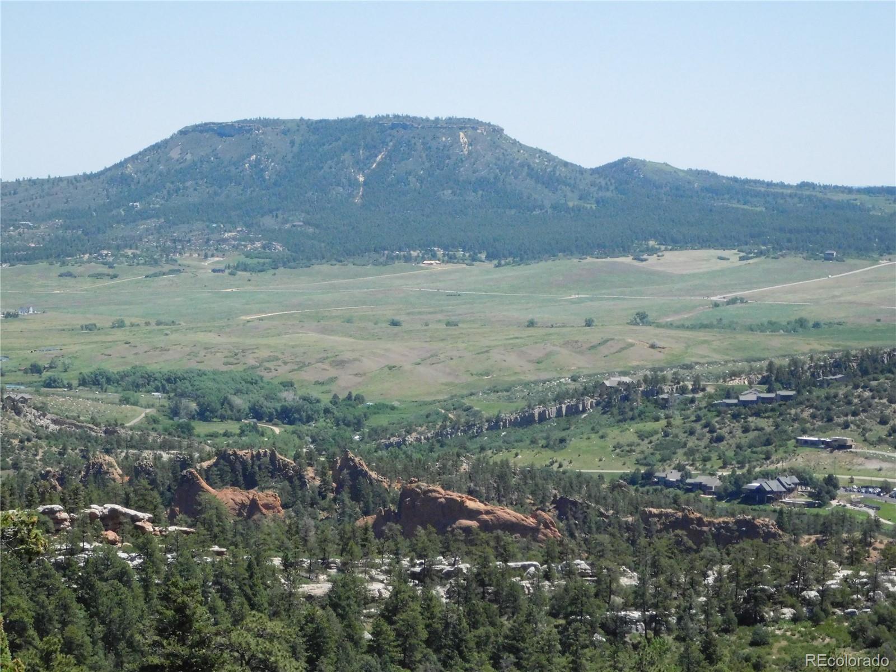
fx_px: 2977
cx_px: 448
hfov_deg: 17.1
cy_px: 336
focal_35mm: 115
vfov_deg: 12.9
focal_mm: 20.3
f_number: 9.6
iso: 800
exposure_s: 1/800
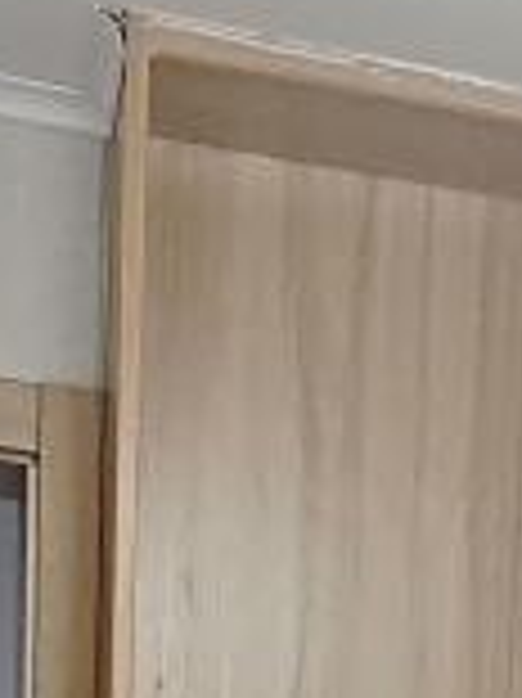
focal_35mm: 158
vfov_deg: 9.6
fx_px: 3181
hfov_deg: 9.0
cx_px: 954
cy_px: 2119
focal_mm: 5.56
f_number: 1.88
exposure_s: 1/100
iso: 898
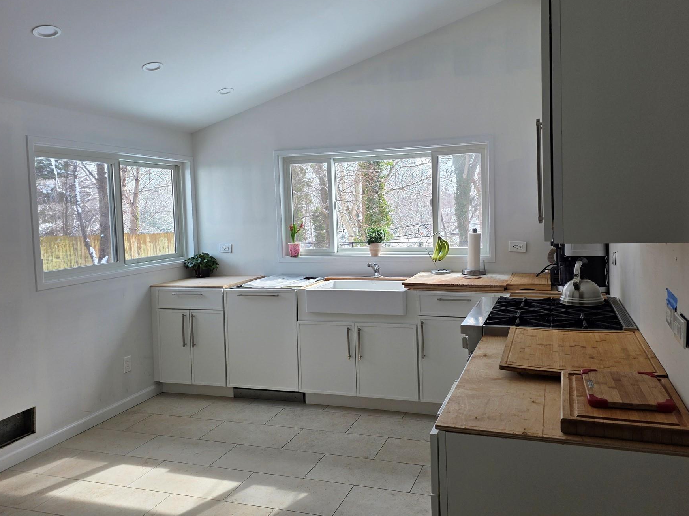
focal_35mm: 27
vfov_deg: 51.2
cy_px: 222
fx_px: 537
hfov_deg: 65.2
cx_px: 374
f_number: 1.7
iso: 32
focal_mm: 6.3
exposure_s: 1/180
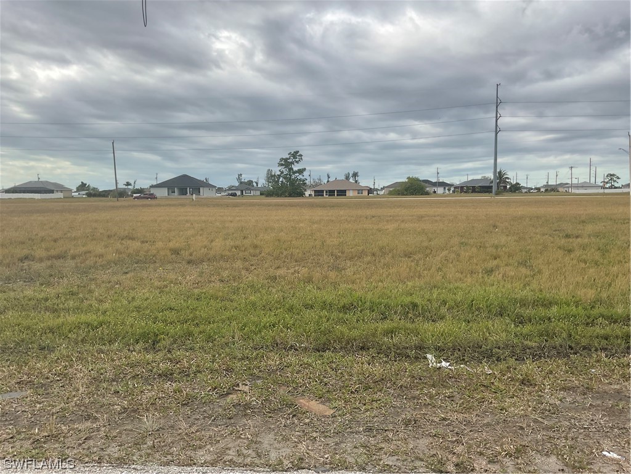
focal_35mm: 29
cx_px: 316
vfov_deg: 48.2
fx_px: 529
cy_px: 237
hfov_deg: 61.7
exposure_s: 1/1534
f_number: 1.8
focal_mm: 3
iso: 16
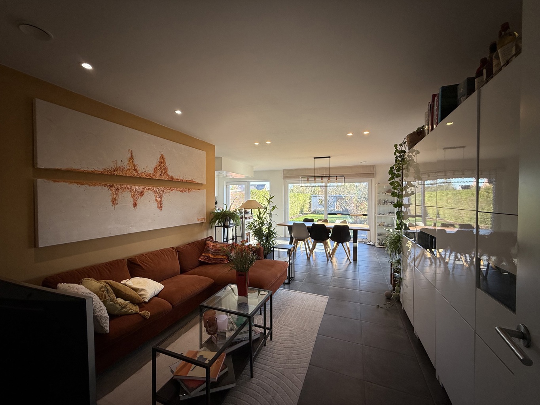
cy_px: 202
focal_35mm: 14
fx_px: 218
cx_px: 270
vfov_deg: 85.7
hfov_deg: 102.1
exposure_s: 1/99
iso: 64
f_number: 2.2
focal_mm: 2.22
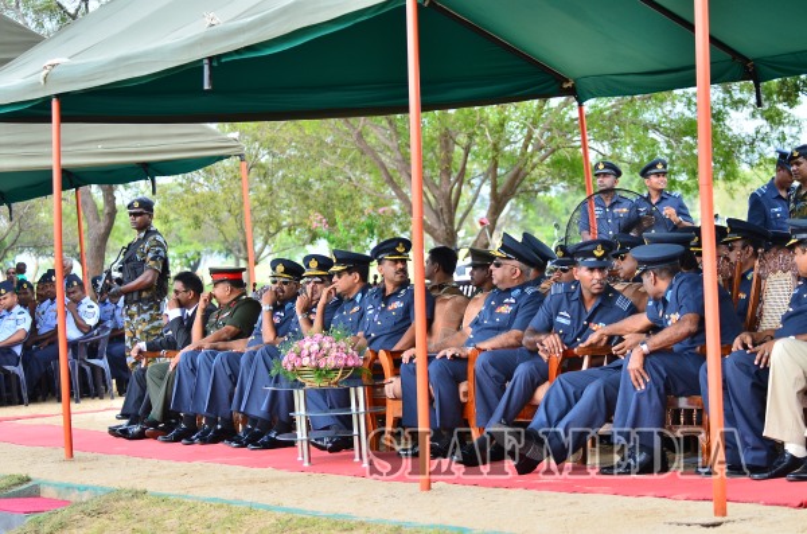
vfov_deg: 11.4
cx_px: 404
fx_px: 2684
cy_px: 267
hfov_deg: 17.1
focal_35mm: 120
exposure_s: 1/320
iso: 200
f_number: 5
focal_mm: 80
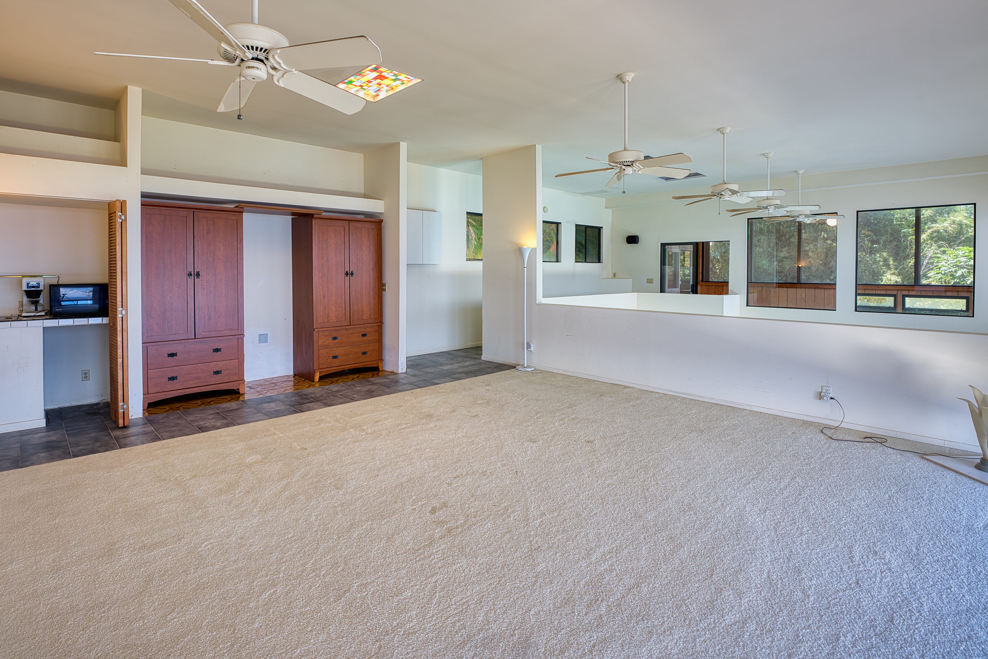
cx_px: 451
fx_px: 487
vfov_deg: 67.6
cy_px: 269
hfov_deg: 90.7
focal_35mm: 18
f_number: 4
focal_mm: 14.6
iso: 50
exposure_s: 1/25
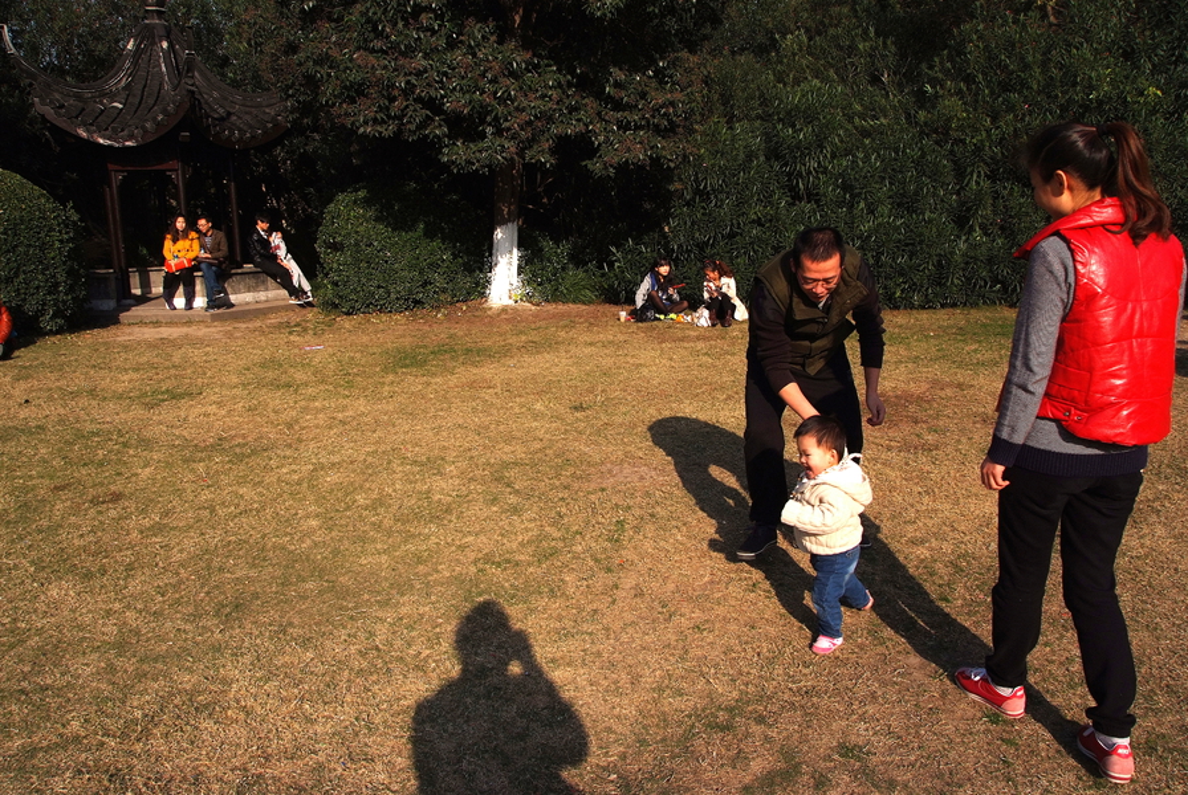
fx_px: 1586
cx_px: 594
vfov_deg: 28.2
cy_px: 398
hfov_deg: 41.1
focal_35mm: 48
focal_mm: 32
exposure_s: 1/200
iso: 200
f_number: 14
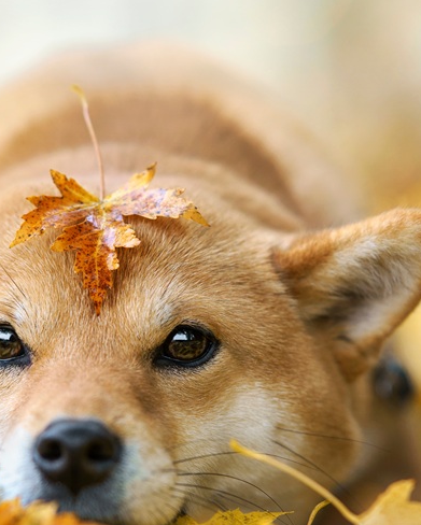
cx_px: 117
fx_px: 3050
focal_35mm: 196
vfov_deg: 9.8
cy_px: 325
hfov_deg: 7.9
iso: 200
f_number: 2.5
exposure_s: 1/400
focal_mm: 85
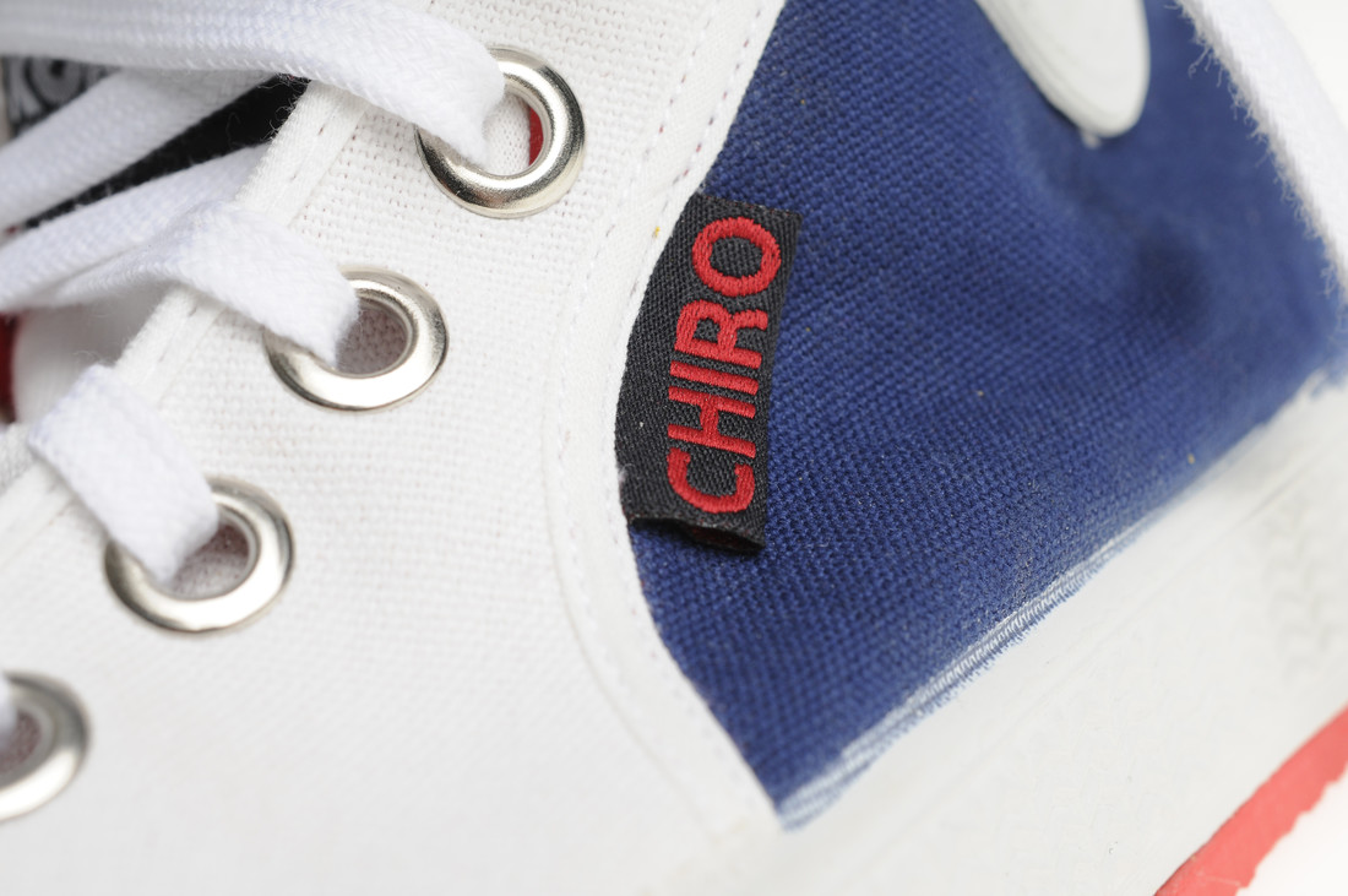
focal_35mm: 60
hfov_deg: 33.4
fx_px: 2244
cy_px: 448
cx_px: 674
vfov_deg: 22.6
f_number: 8
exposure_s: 1/200
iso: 200
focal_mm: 40
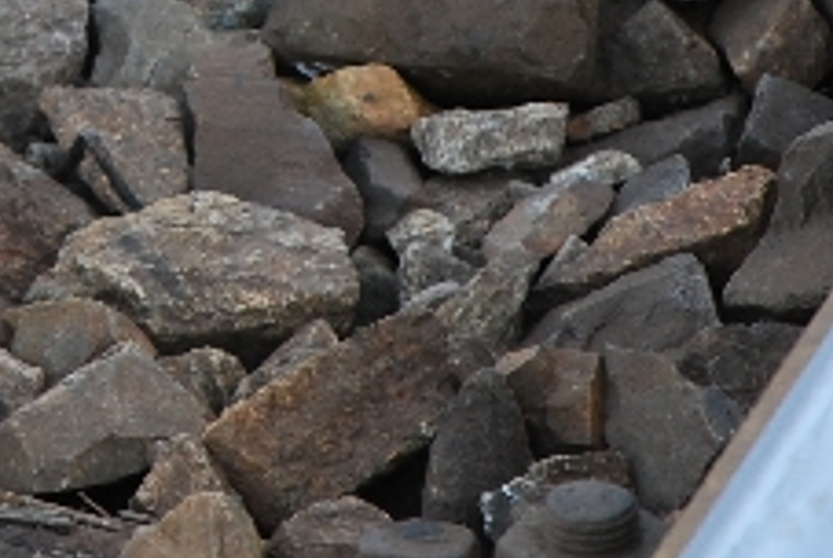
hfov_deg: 2.5
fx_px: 18813
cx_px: -257
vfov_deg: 1.7
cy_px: -332
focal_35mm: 812
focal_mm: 120
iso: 450
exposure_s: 1/125
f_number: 4.8
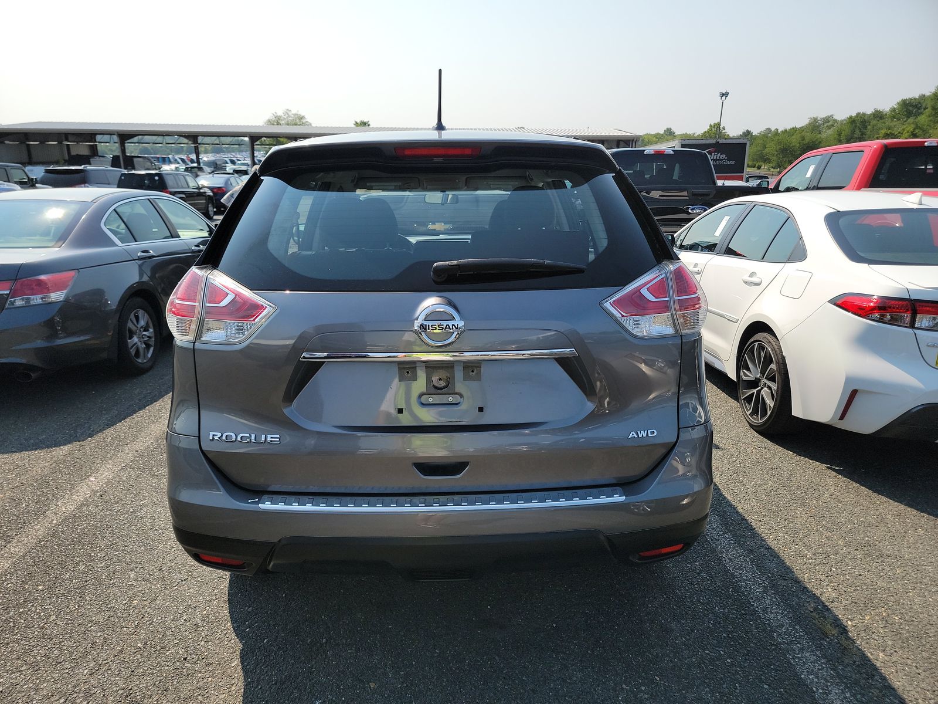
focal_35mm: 24
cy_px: 352
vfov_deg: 56.8
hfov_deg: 71.6
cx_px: 469
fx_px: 650
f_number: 1.8
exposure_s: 1/875
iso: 50
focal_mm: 6.7
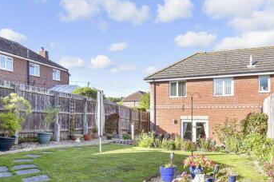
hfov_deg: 71.5
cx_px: 147
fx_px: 190
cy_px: 111
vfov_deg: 50.8
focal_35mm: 25
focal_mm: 12
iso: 160
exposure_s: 1/125
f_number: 8
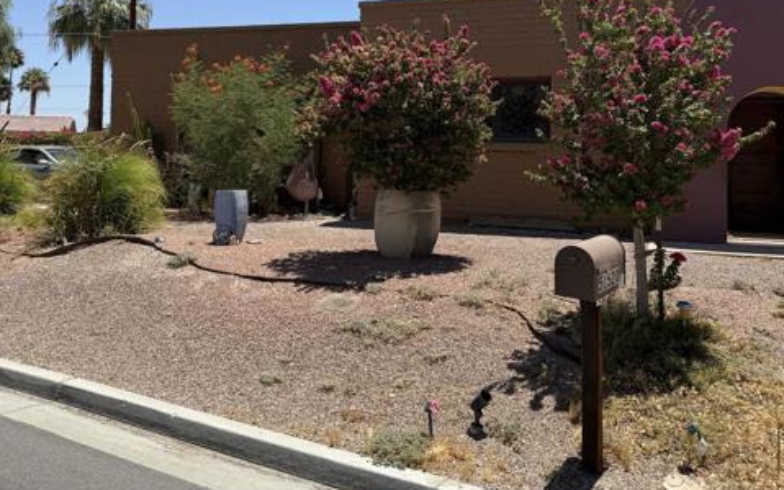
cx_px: 391
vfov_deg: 36.2
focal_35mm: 34
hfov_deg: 56.7
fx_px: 726
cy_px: 111
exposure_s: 1/4975
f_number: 1.78
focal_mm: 6.76
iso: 80
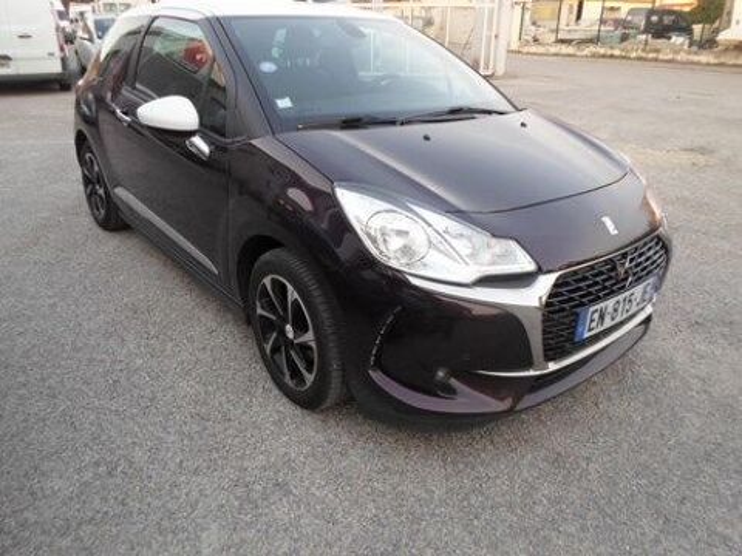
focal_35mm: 25
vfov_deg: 54.9
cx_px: 371
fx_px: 536
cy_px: 278
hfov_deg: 69.4
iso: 80
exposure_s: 1/60
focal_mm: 4.5
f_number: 2.5
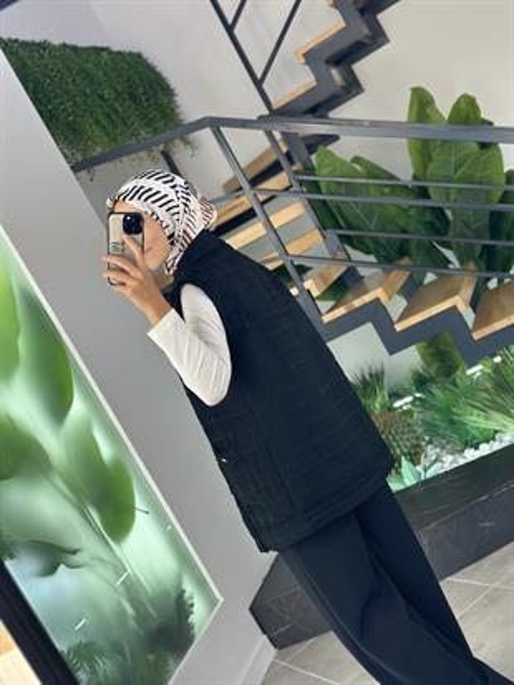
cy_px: 342
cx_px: 257
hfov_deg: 30.3
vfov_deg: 39.6
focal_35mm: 48
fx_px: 950
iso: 80
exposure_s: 1/199
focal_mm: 6.86
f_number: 1.78
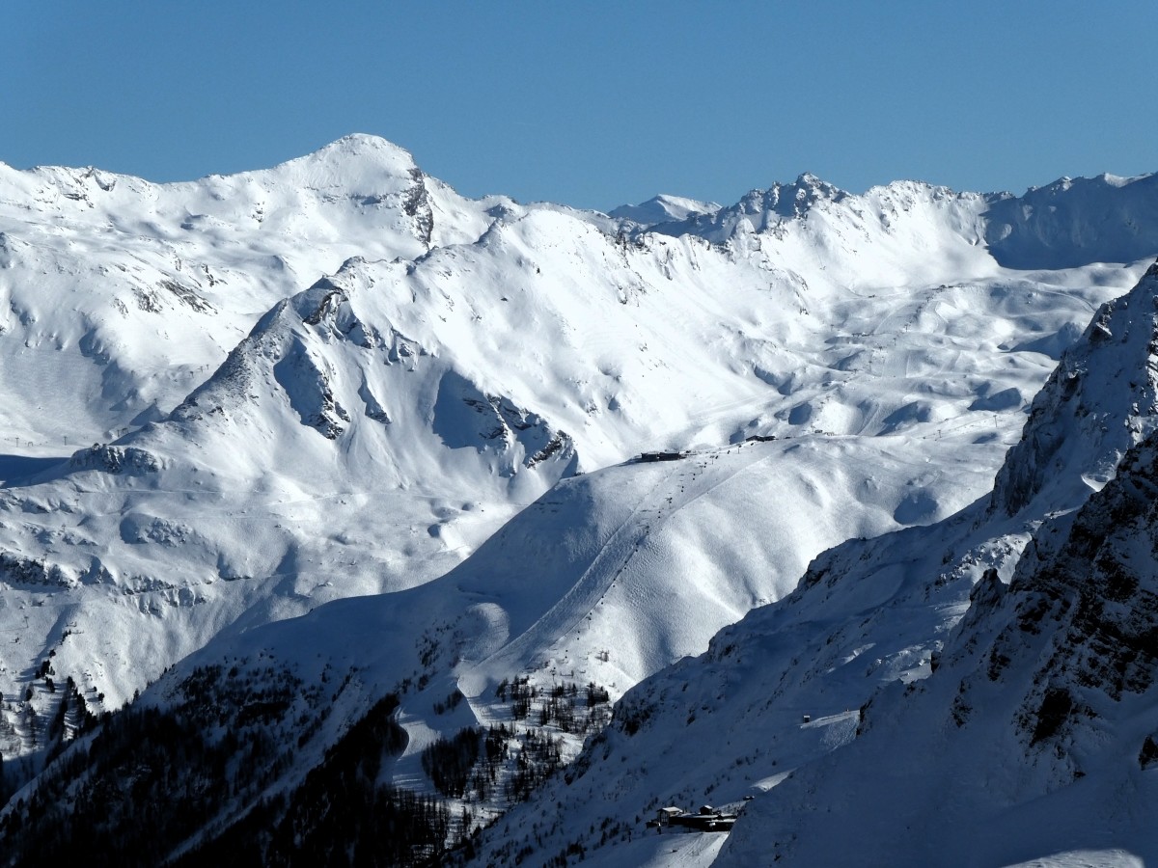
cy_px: 434
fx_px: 6189
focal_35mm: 185
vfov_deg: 8.0
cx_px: 579
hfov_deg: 10.7
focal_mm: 33.2
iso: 80
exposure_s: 1/1000
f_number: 7.1
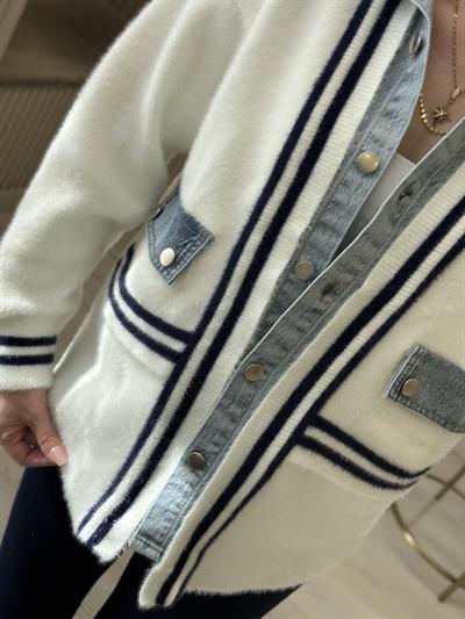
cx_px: 232
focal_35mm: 48
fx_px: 859
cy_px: 310
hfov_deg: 30.3
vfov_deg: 39.6
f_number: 1.78
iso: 80
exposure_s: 1/1185
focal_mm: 6.86
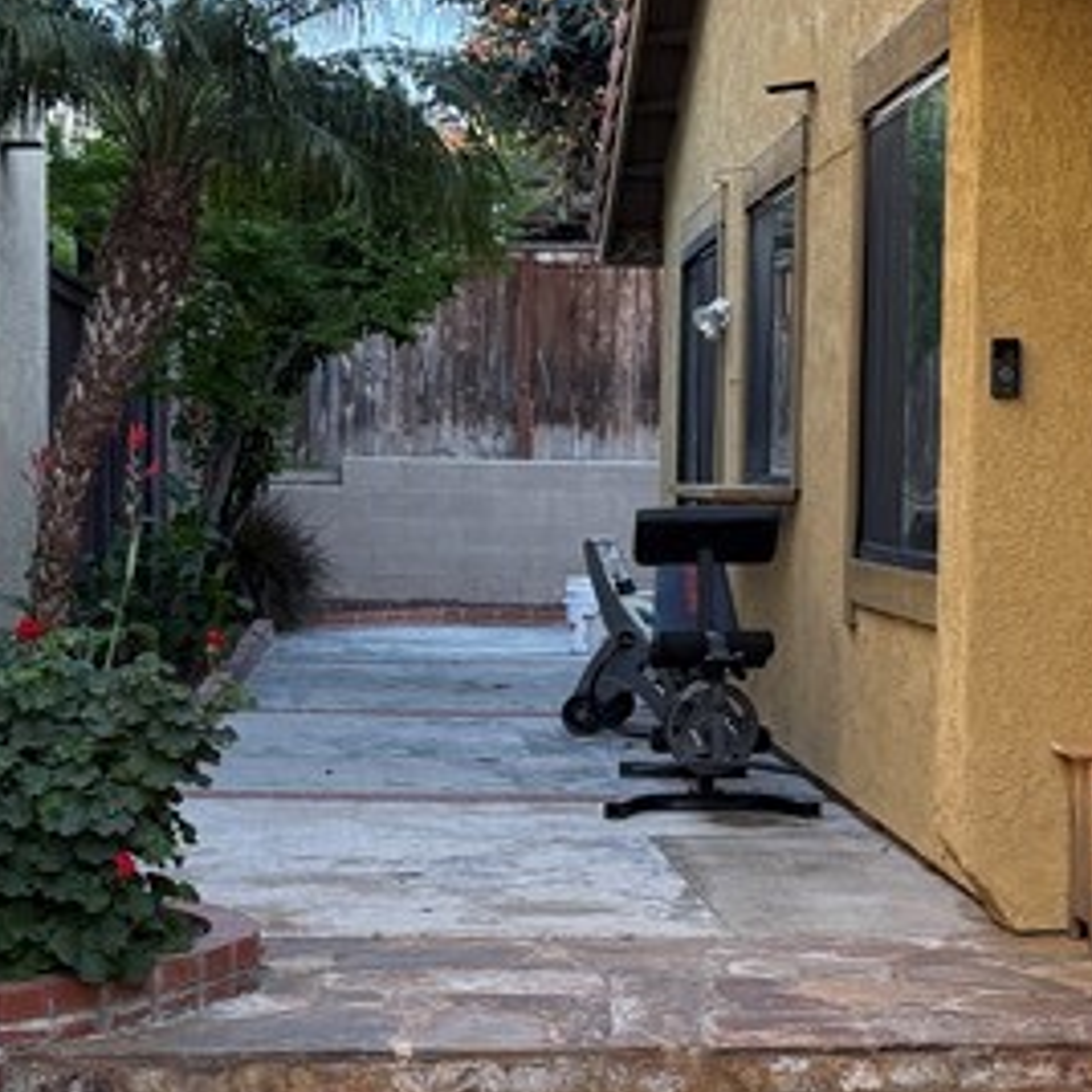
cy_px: 668
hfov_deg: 21.3
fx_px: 2891
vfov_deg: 21.4
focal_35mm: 81
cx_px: 697
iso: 100
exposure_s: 1/335
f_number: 1.78
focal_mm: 6.76
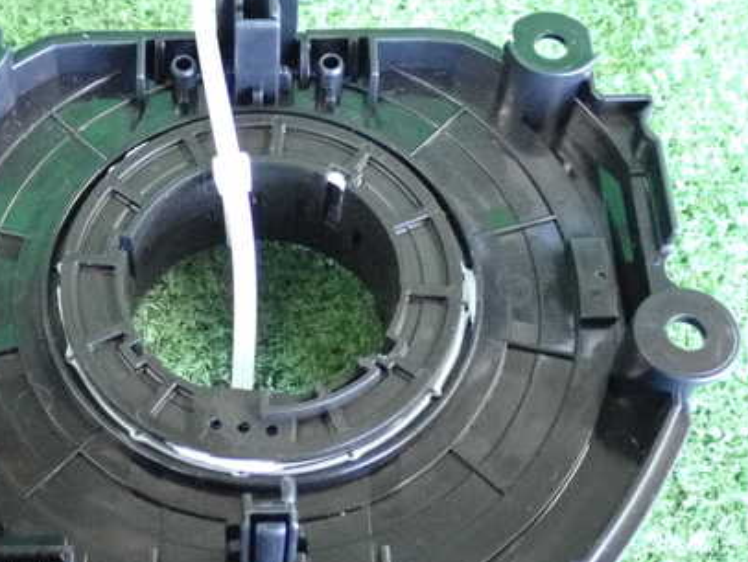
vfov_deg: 22.6
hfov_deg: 29.5
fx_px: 1405
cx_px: 232
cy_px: 297
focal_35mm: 65
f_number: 2.9
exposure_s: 1/125
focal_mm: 7.84
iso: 5000
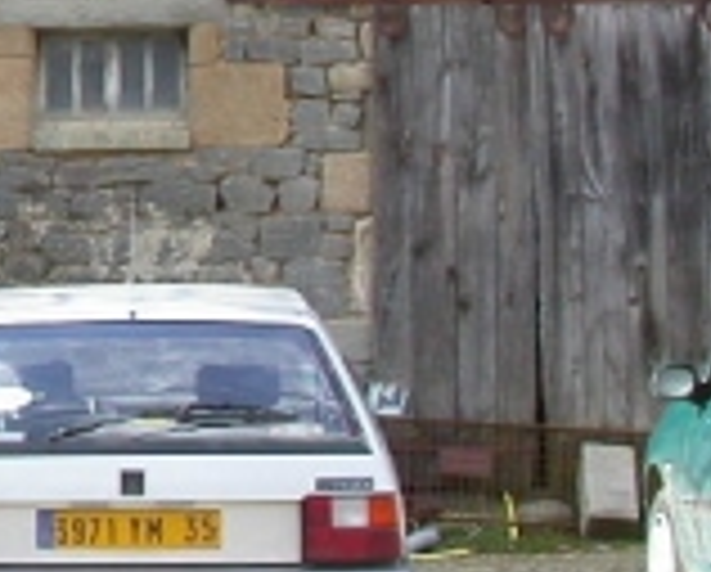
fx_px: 3373
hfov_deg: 11.2
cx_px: -544
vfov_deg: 9.6
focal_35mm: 160
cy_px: -68
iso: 100
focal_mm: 7.85
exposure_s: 1/176
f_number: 5.3
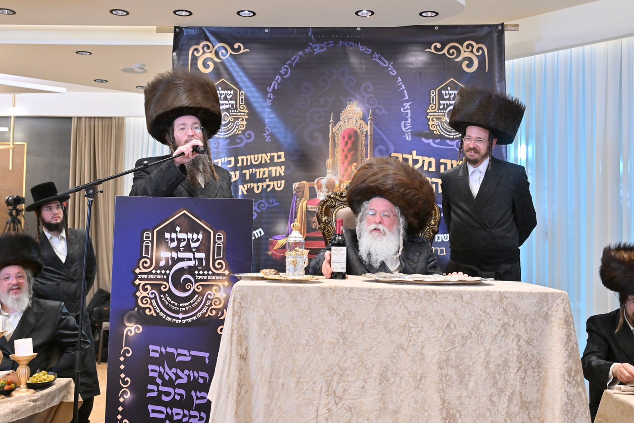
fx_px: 687
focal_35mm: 39
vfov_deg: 34.2
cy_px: 212
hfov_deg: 49.6
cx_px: 317
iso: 640
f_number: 4
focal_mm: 39
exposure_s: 1/250
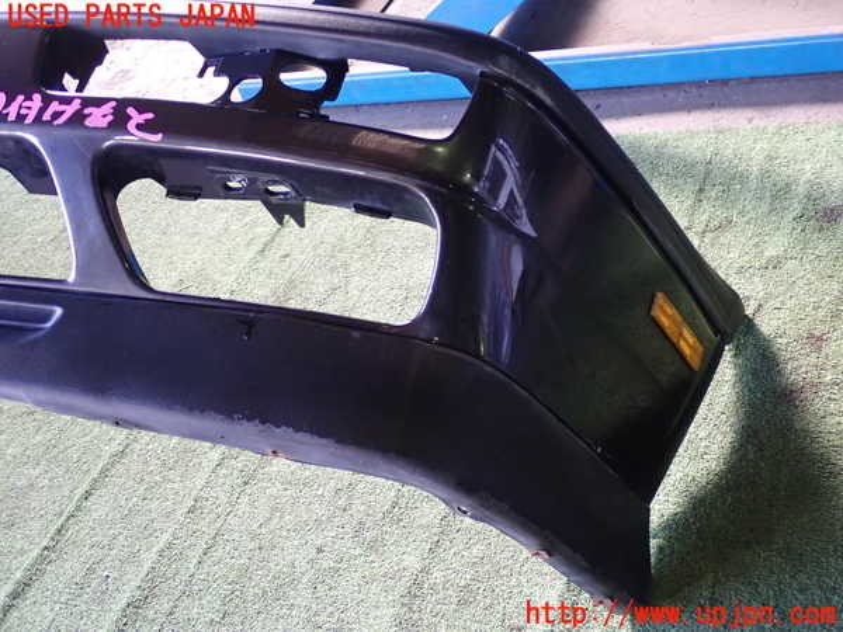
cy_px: 316
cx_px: 422
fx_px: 1145
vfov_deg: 30.9
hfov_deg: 40.4
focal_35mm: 47
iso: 400
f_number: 3.1
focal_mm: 8.4
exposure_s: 1/50
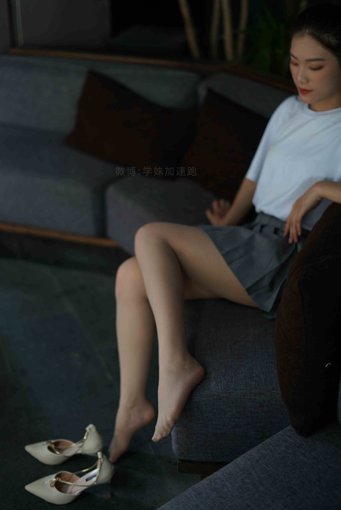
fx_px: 709
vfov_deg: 39.6
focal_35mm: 50
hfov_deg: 27.0
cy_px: 255
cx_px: 170
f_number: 2
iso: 200
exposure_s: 1/80
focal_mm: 50
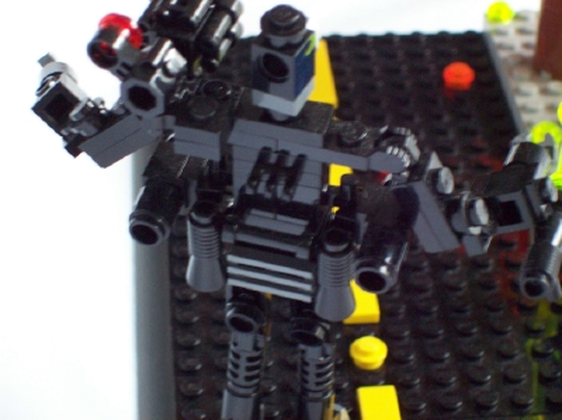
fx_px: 1751
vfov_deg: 13.7
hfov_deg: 18.2
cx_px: 281
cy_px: 210
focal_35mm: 108
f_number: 4.8
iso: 160
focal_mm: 18
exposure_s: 1/8
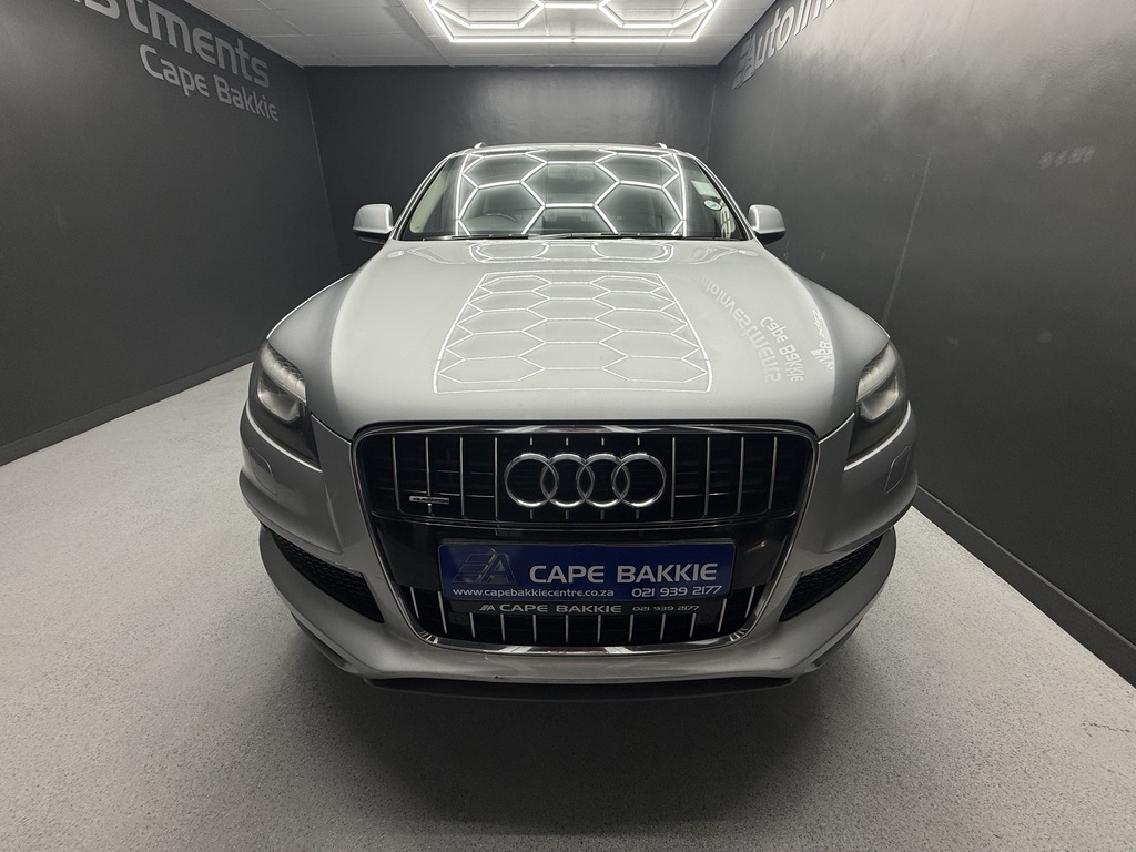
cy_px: 426
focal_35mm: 14
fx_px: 459
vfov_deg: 85.7
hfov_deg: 102.1
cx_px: 568
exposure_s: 1/100
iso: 64
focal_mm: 2.22
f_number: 2.2
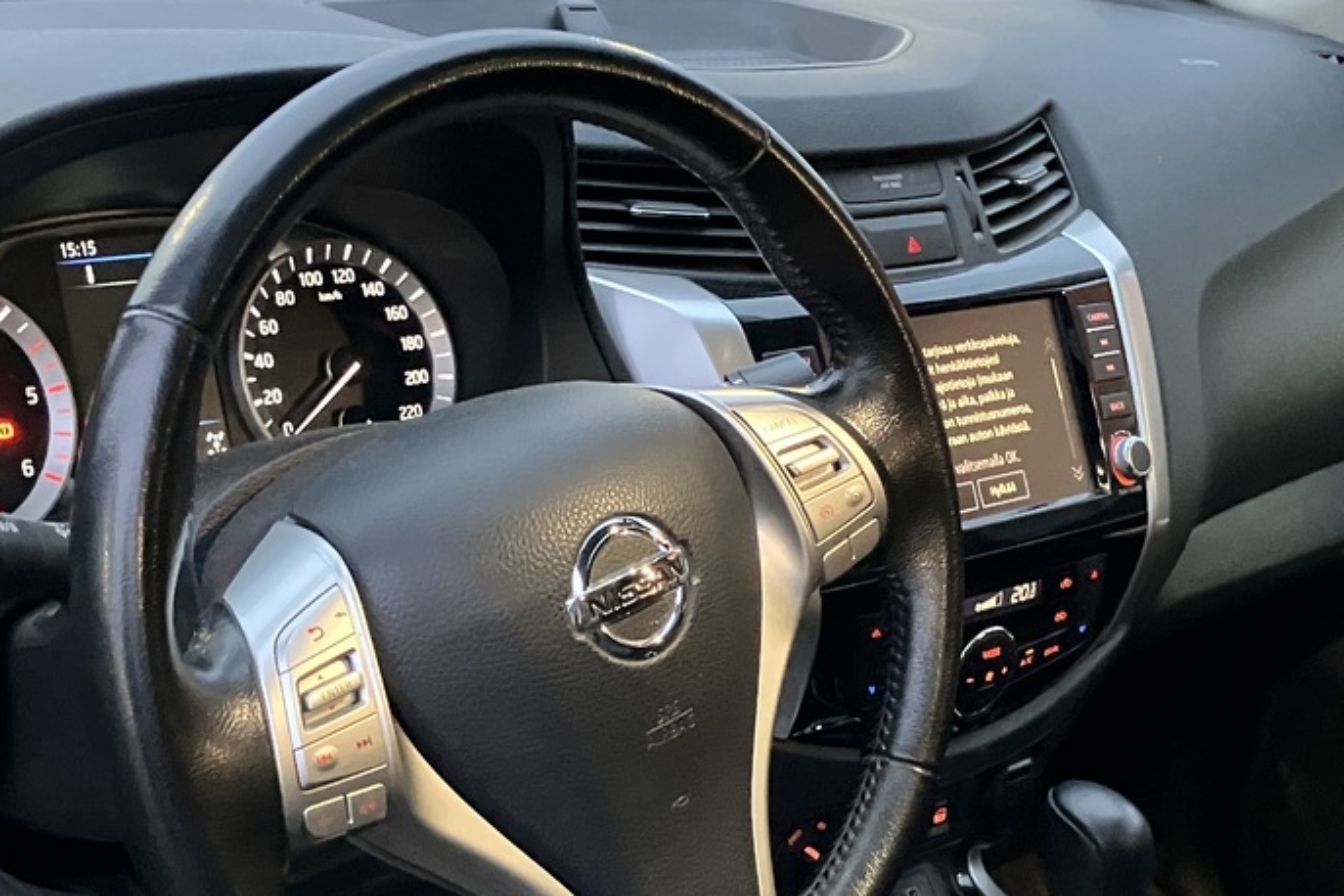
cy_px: 583
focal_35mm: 61
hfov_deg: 32.9
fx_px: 2277
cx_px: 734
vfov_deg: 22.2
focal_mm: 3.99
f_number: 1.8
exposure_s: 1/30
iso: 640
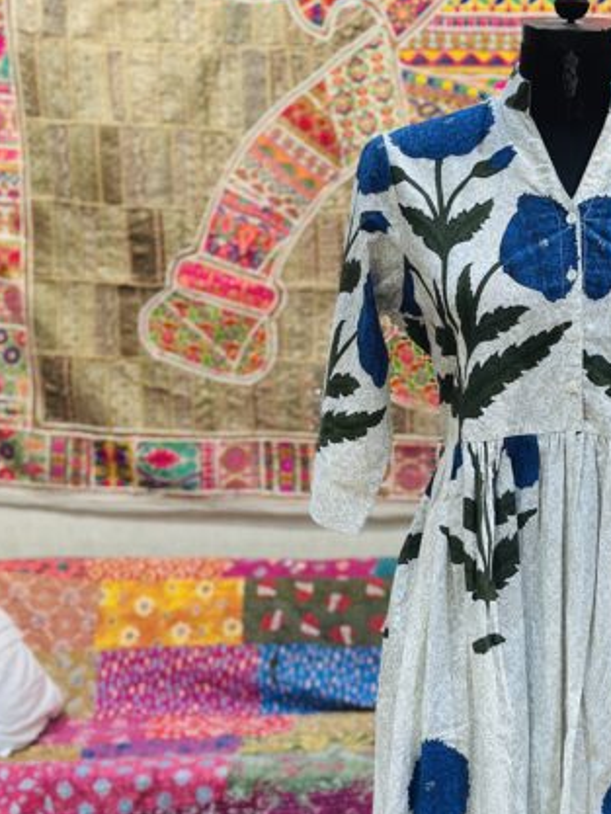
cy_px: 511
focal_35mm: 92
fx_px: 2164
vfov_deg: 21.3
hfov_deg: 15.9
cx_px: 531
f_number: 1.78
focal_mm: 6.86
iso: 125
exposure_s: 1/95
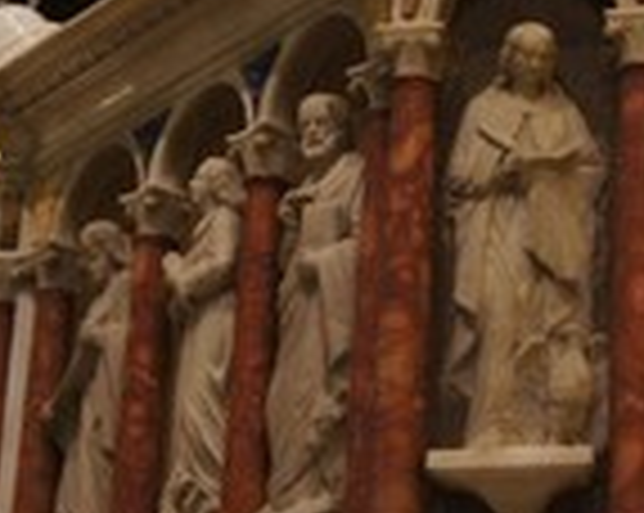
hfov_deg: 12.8
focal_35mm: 150
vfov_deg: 10.3
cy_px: 220
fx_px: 2846
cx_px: 549
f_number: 4.5
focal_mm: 33
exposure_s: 1/50
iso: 1600
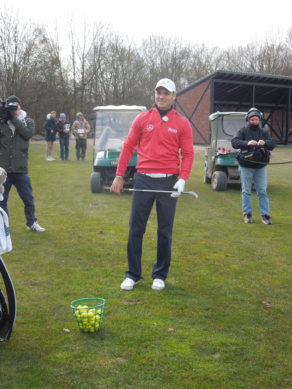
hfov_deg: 29.1
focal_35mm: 50
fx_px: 562
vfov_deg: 38.2
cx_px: 146
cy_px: 191
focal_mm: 8.7
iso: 100
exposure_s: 1/200
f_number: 4
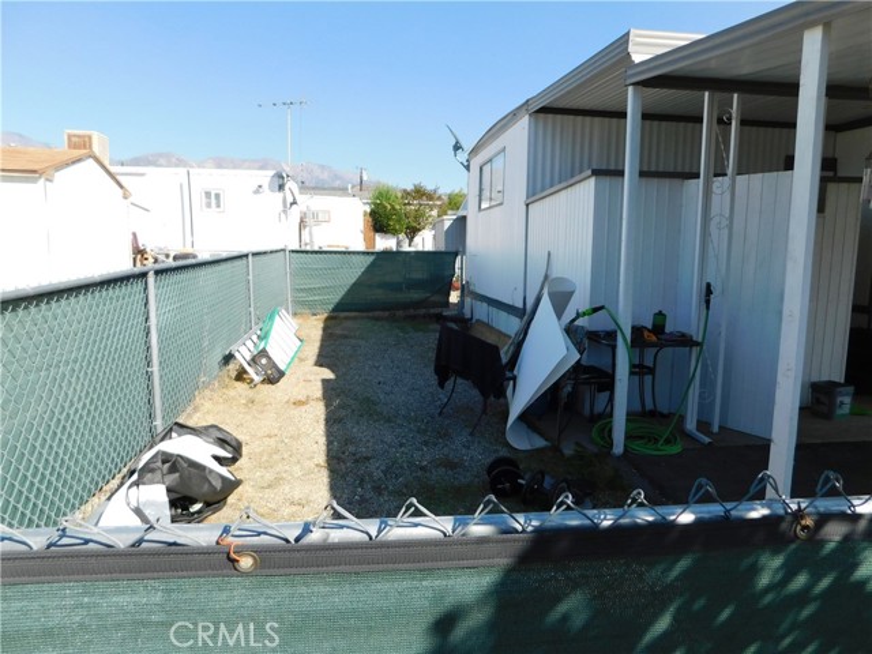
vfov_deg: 58.9
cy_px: 327
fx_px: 579
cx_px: 436
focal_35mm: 23
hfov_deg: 73.9
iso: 125
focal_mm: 4
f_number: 3
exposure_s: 1/1000
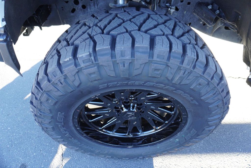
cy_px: 84
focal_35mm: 24
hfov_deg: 73.7
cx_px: 126
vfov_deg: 53.2
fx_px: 167
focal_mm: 16
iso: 320
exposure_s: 1/60
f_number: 4
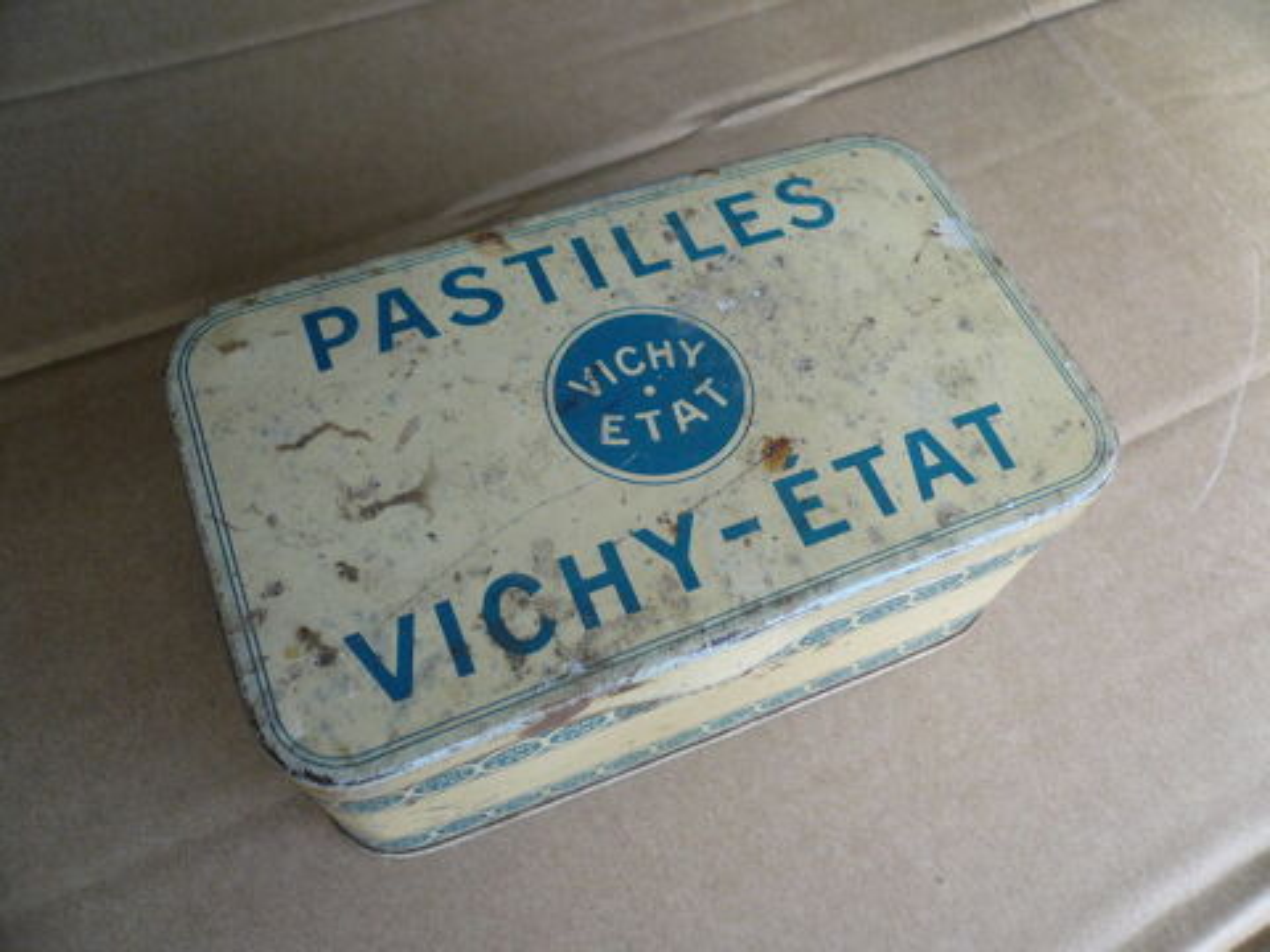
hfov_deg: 63.4
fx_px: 1027
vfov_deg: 49.7
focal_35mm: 28
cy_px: 476
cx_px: 635
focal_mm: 4.6
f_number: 2.8
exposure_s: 1/80
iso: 100
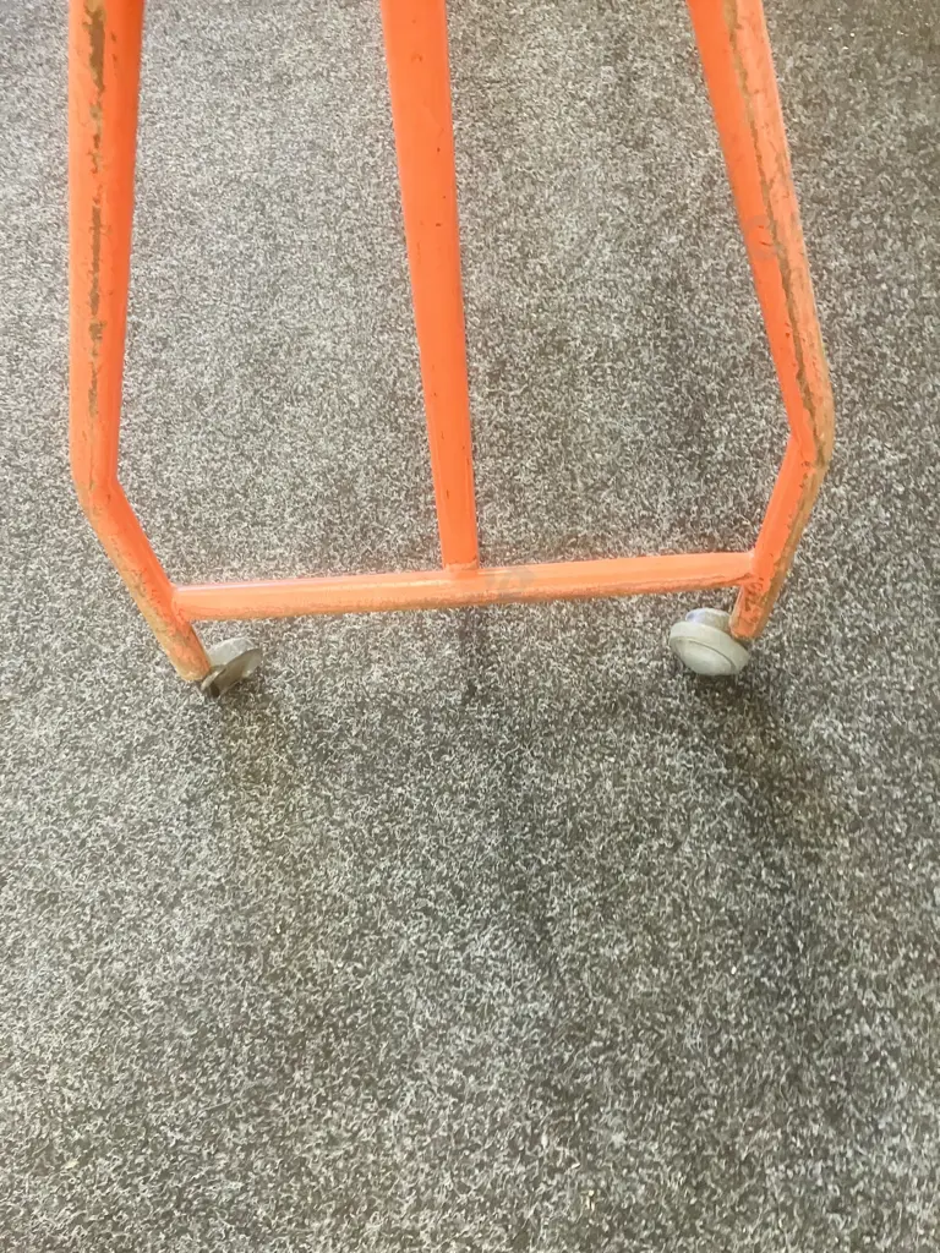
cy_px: 626
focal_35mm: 28
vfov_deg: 63.4
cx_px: 470
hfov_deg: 49.7
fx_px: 1014
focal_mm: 3.99
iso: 500
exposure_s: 1/25
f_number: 1.8
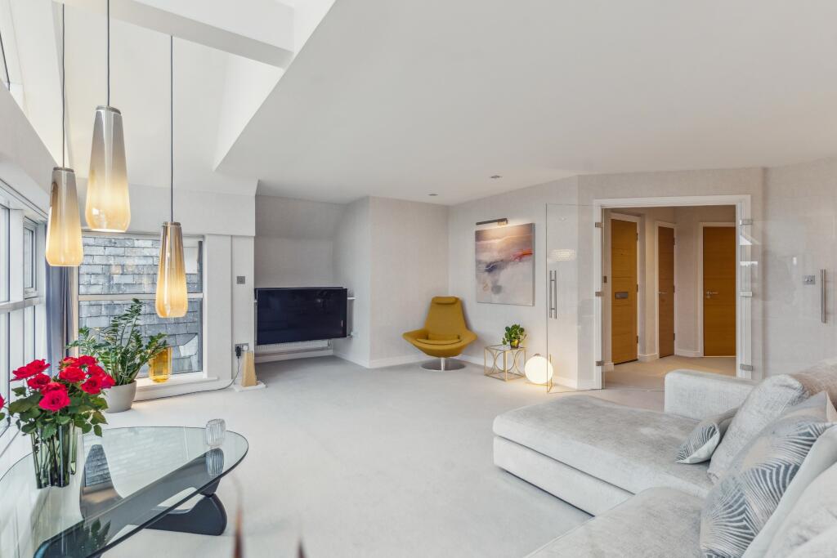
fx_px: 395
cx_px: 418
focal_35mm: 17
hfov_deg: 93.3
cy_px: 279
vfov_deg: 70.5
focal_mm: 17
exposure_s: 1/40
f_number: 6.3
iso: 800
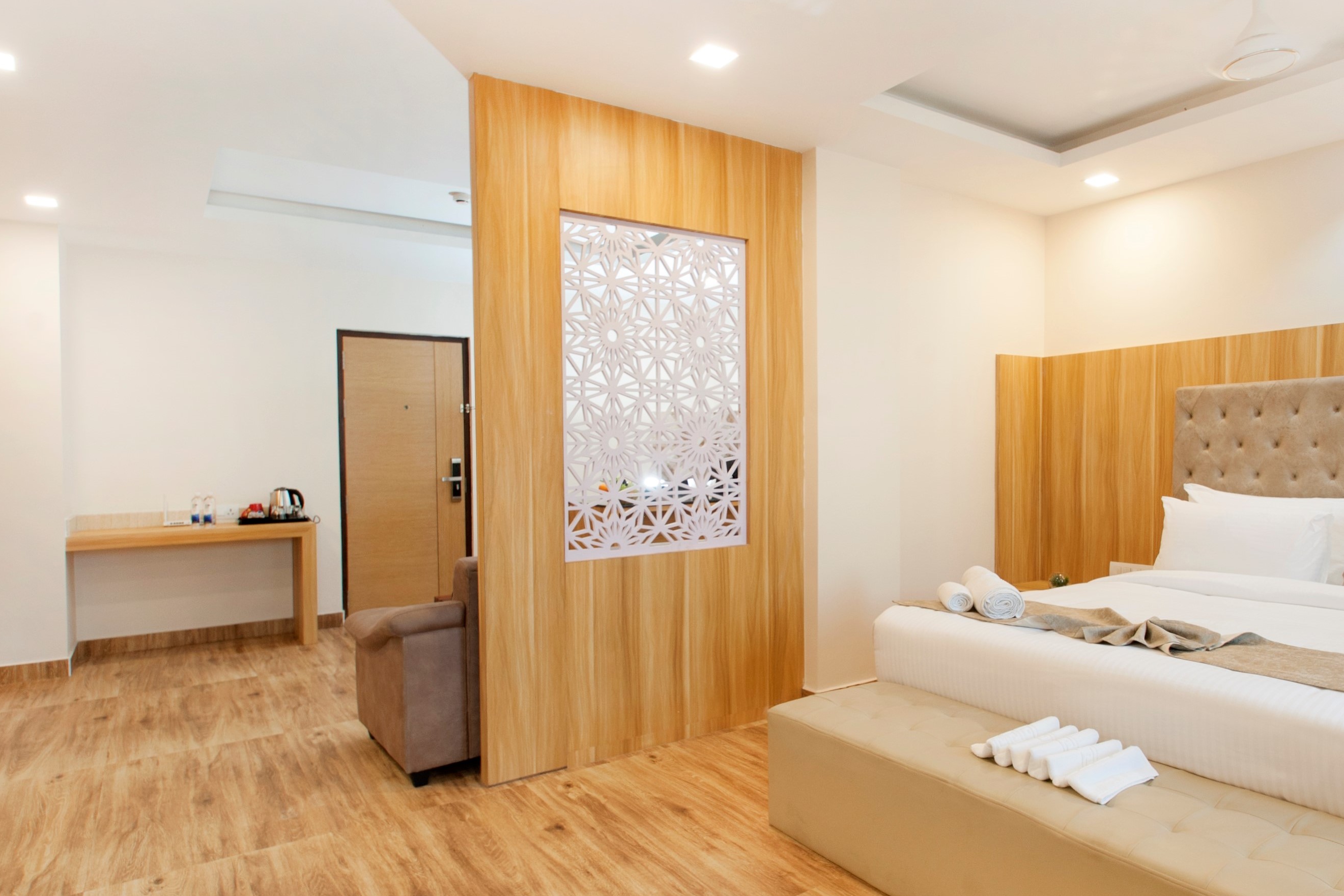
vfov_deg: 61.8
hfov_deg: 82.6
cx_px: 826
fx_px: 747
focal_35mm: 20
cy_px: 491
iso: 400
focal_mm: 14
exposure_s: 1/13
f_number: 8
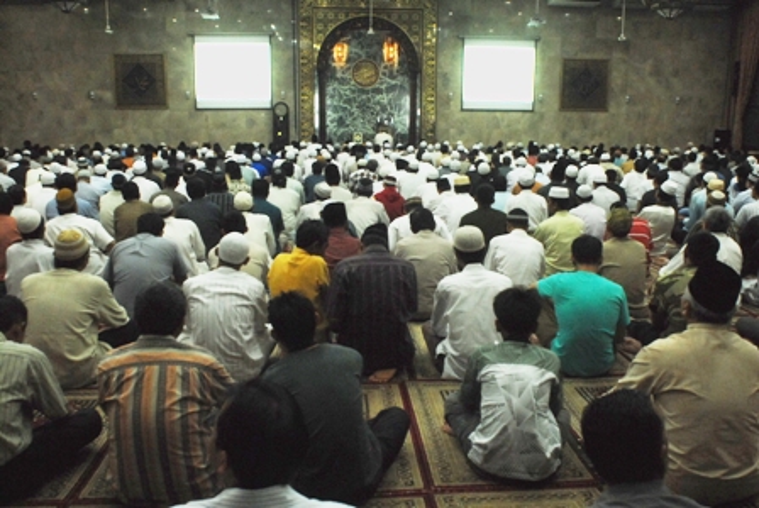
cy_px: 254
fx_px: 633
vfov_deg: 43.7
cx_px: 380
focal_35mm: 30
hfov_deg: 61.9
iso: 800
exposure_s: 1/30
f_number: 5.6
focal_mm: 20
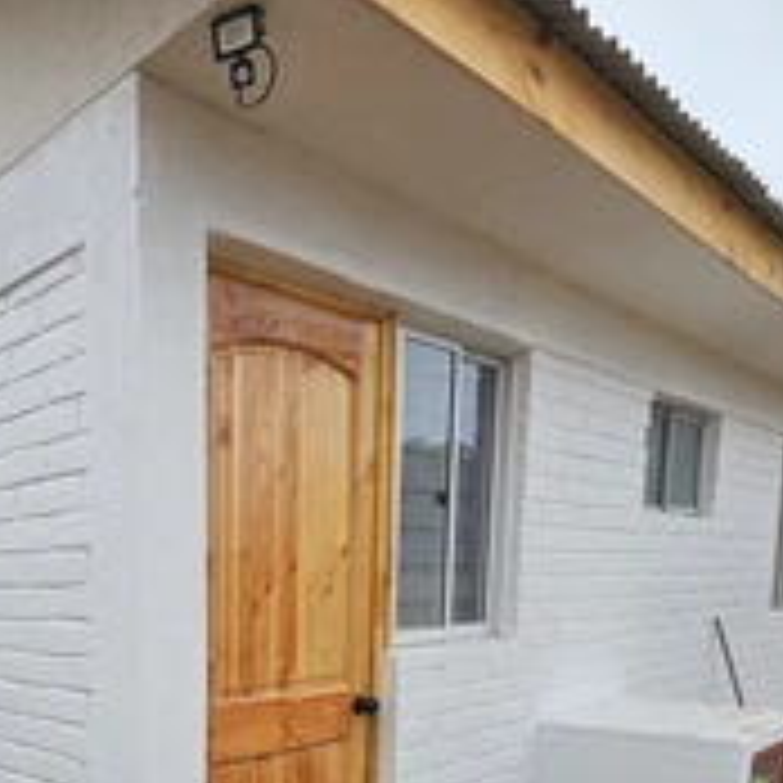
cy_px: 702
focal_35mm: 29
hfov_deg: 50.4
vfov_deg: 49.6
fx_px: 742
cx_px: 104
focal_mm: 2.2
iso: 50
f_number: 2.2
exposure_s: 1/2993
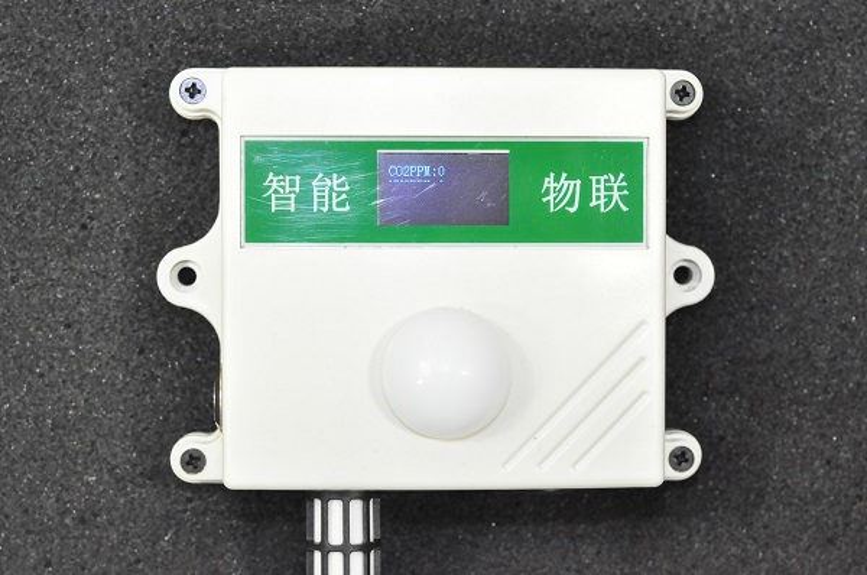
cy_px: 288
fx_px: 1803
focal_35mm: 75
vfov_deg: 18.1
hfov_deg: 27.0
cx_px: 434
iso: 3200
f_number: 5
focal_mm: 50
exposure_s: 1/200
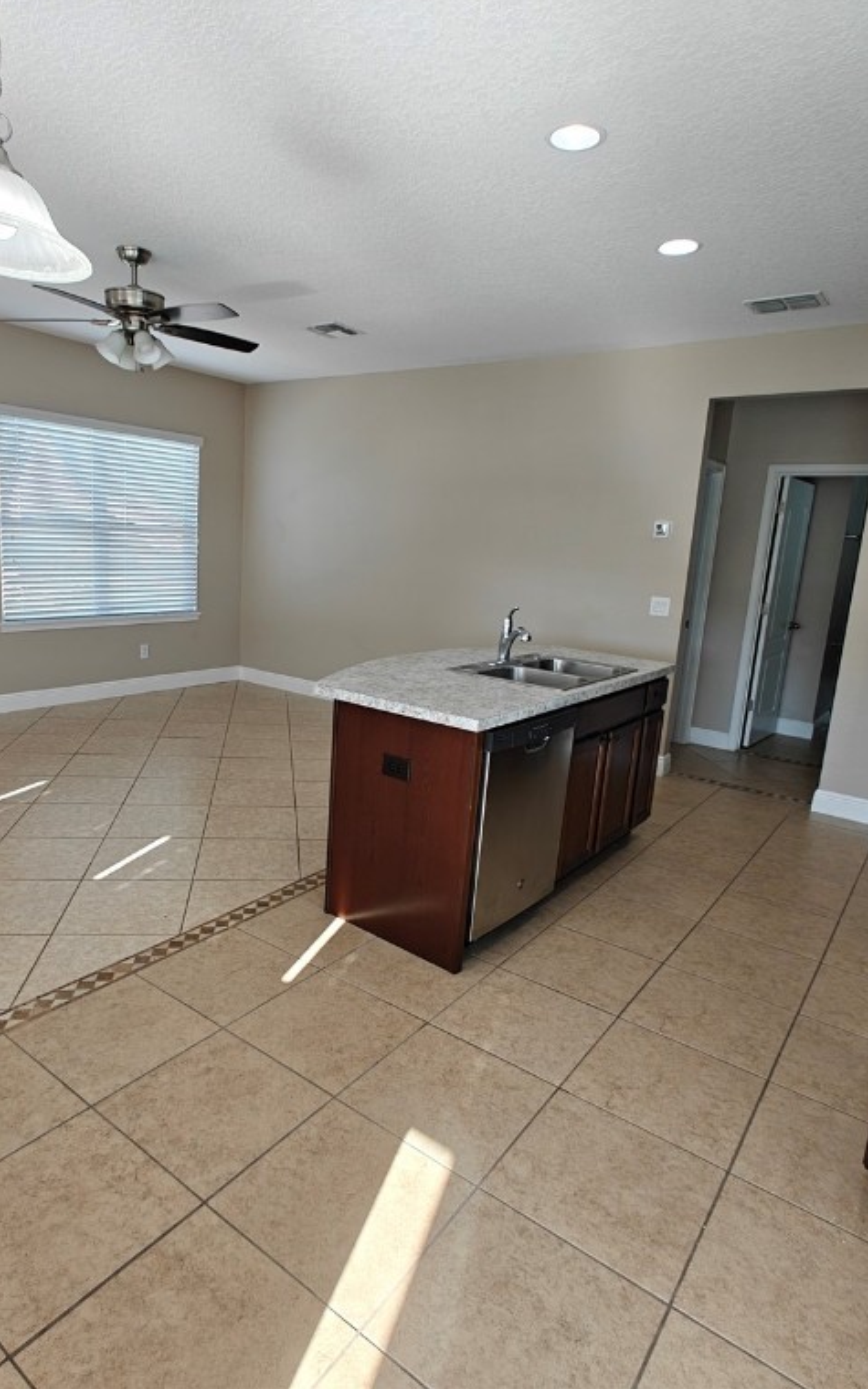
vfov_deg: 85.1
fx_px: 757
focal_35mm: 20
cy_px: 689
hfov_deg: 59.4
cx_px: 376
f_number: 2.2
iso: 100
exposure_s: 1/60
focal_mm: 2.62
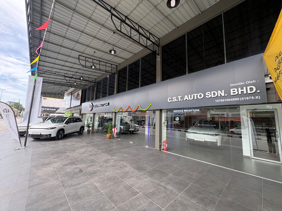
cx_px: 141
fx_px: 114
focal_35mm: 14
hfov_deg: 102.1
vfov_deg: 85.7
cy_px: 106
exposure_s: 1/204
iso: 40
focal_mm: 2.22
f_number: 2.2
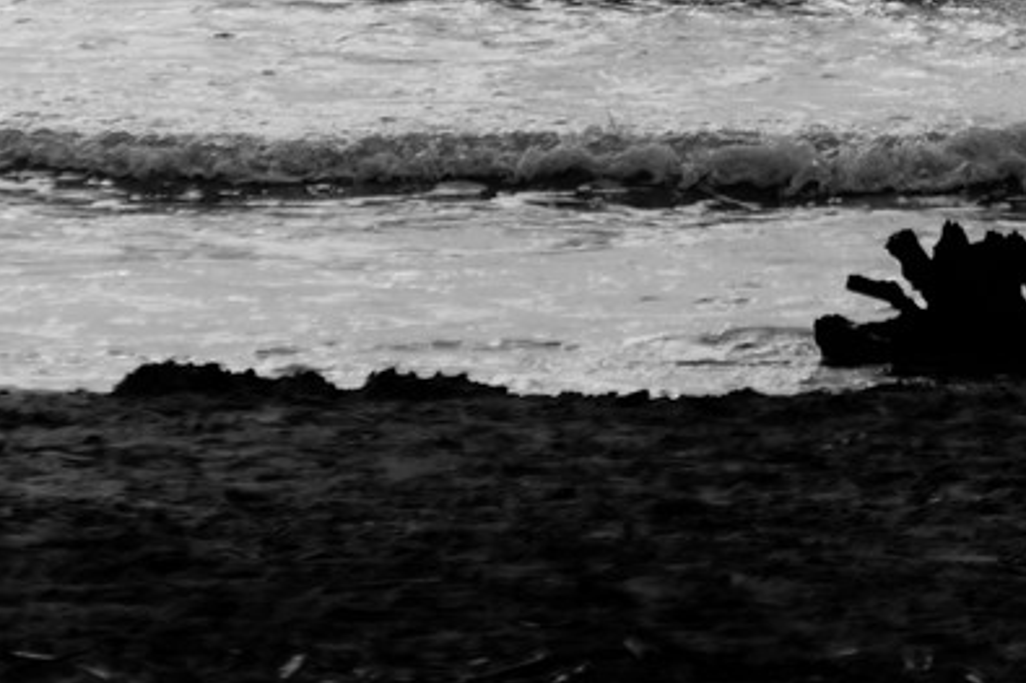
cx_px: 1184
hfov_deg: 4.3
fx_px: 13617
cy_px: -110
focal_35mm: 478
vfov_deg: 2.9
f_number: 5.3
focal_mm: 78.7
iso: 200
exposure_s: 1/2400
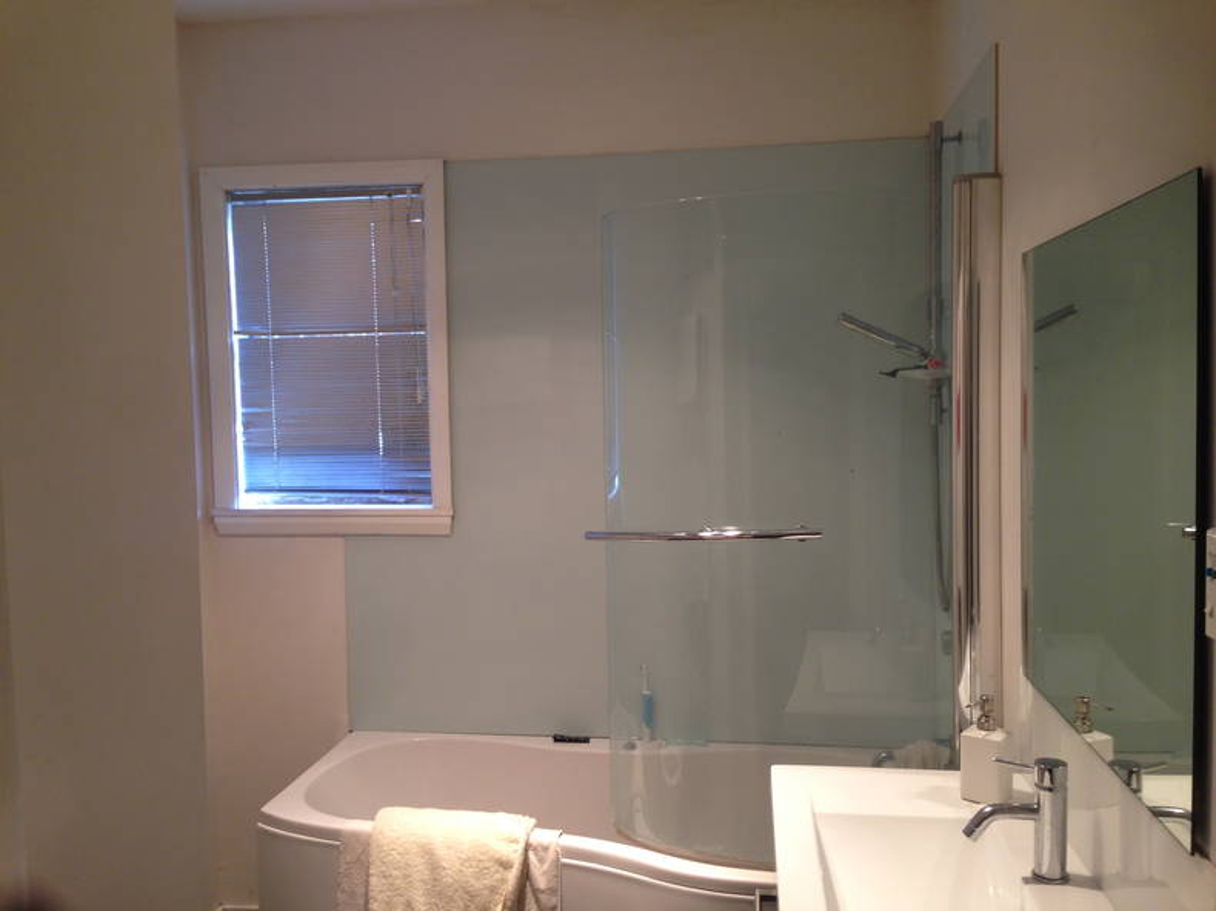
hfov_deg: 55.4
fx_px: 1159
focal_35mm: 33
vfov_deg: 42.9
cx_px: 608
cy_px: 456
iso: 50
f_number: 2.4
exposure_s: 1/20
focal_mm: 4.12
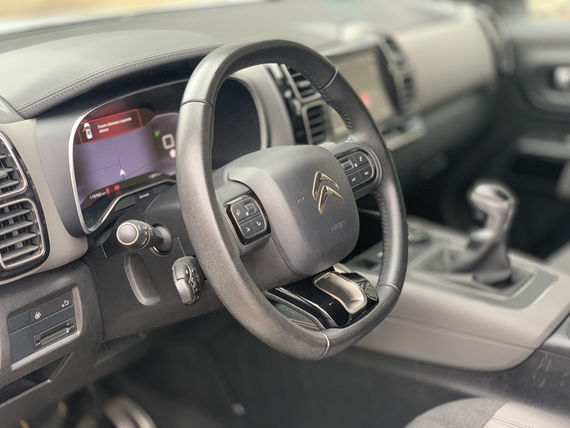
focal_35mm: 52
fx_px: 856
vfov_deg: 28.0
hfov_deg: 36.8
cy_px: 214
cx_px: 285
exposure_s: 1/72
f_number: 2.4
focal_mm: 6
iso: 125
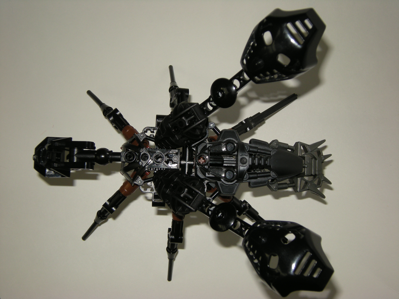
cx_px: 200
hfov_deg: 36.8
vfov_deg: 28.0
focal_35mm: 52
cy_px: 150
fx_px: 599
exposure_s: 1/30
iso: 64
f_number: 3.8
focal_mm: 8.8
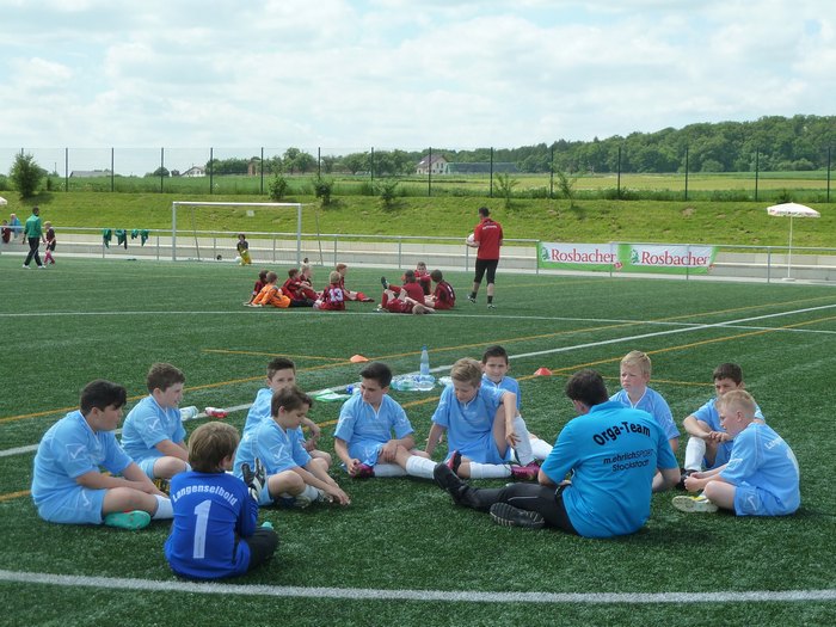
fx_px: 1521
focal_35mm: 63
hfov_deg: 30.7
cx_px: 418
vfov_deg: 23.3
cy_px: 314
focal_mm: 10.3
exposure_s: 1/400
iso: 125
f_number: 4
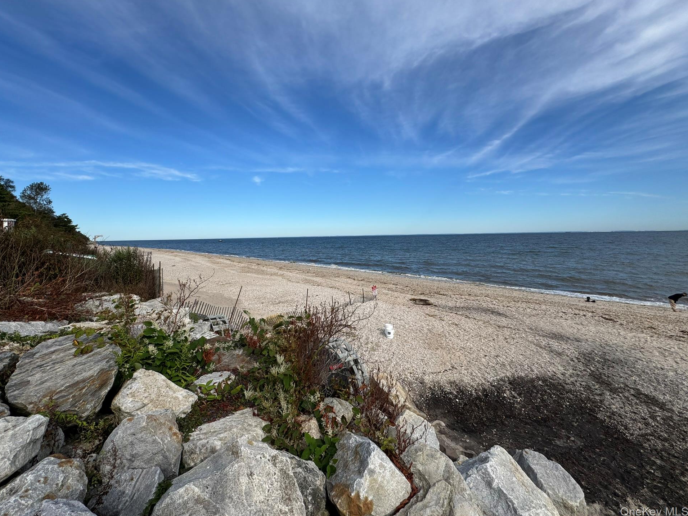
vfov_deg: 81.7
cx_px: 325
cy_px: 244
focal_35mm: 15
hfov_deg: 98.1
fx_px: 298
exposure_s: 1/2415
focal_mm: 2.22
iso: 50
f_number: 2.2
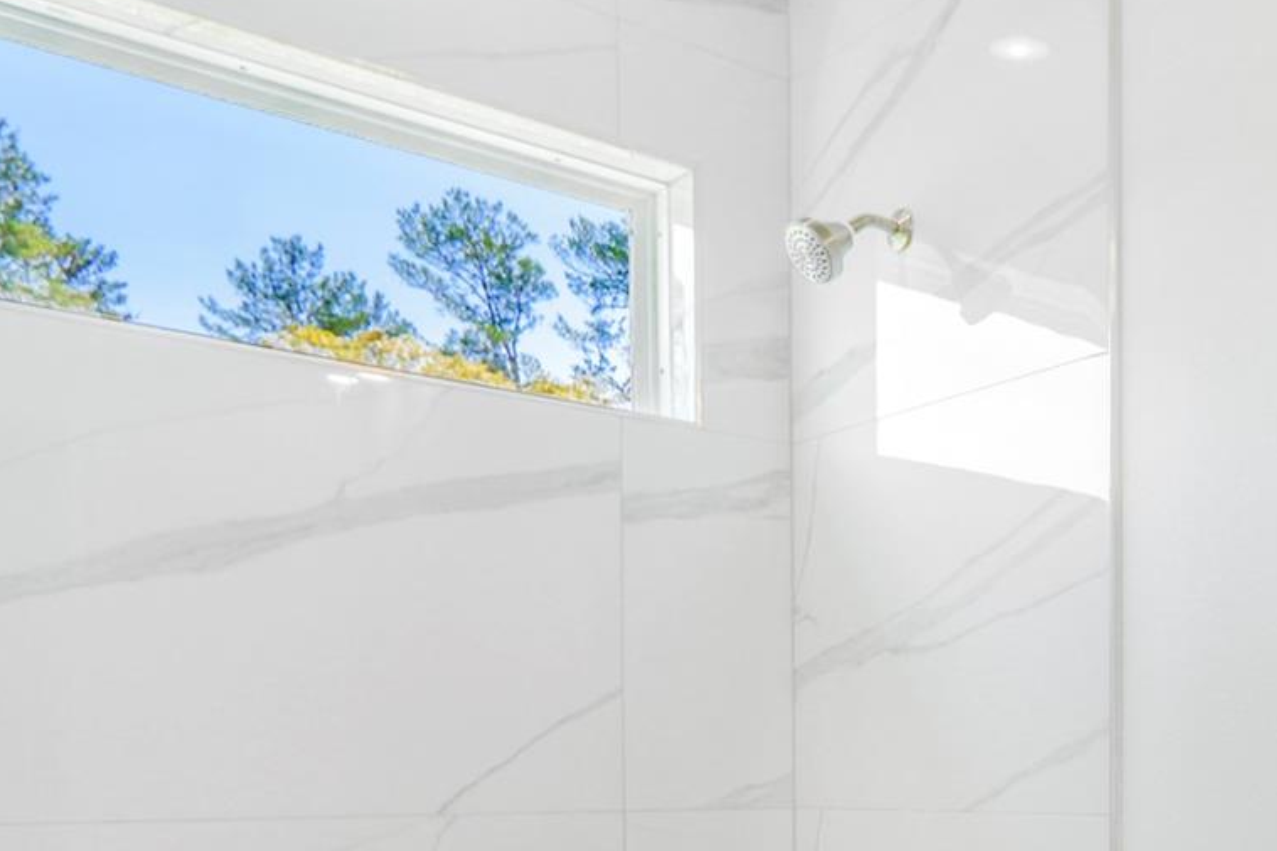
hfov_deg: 43.8
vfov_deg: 33.5
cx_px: 1262
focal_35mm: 38
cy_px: 738
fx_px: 1348
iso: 100
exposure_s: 1/125
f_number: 4
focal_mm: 12
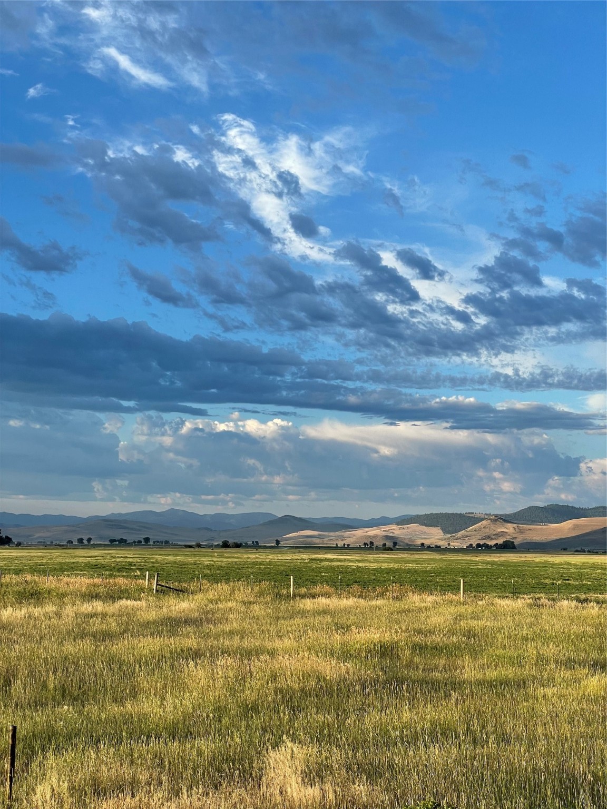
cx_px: 304
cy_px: 404
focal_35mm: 52
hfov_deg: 28.0
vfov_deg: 36.8
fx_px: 1216
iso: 25
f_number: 2
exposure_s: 1/505
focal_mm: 6
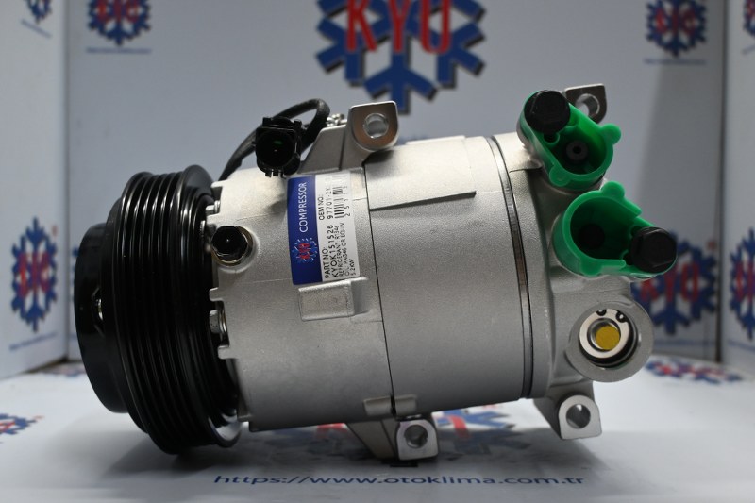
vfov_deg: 35.5
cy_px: 252
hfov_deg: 51.3
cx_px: 378
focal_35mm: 38
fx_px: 786
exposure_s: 1/125
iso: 1000
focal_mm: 25
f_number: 4.2
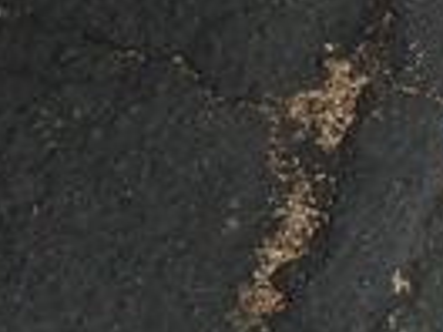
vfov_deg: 7.2
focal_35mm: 205
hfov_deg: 9.6
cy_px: -5
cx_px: 40
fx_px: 2623
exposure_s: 1/805
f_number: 2.2
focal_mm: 4.12
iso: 32
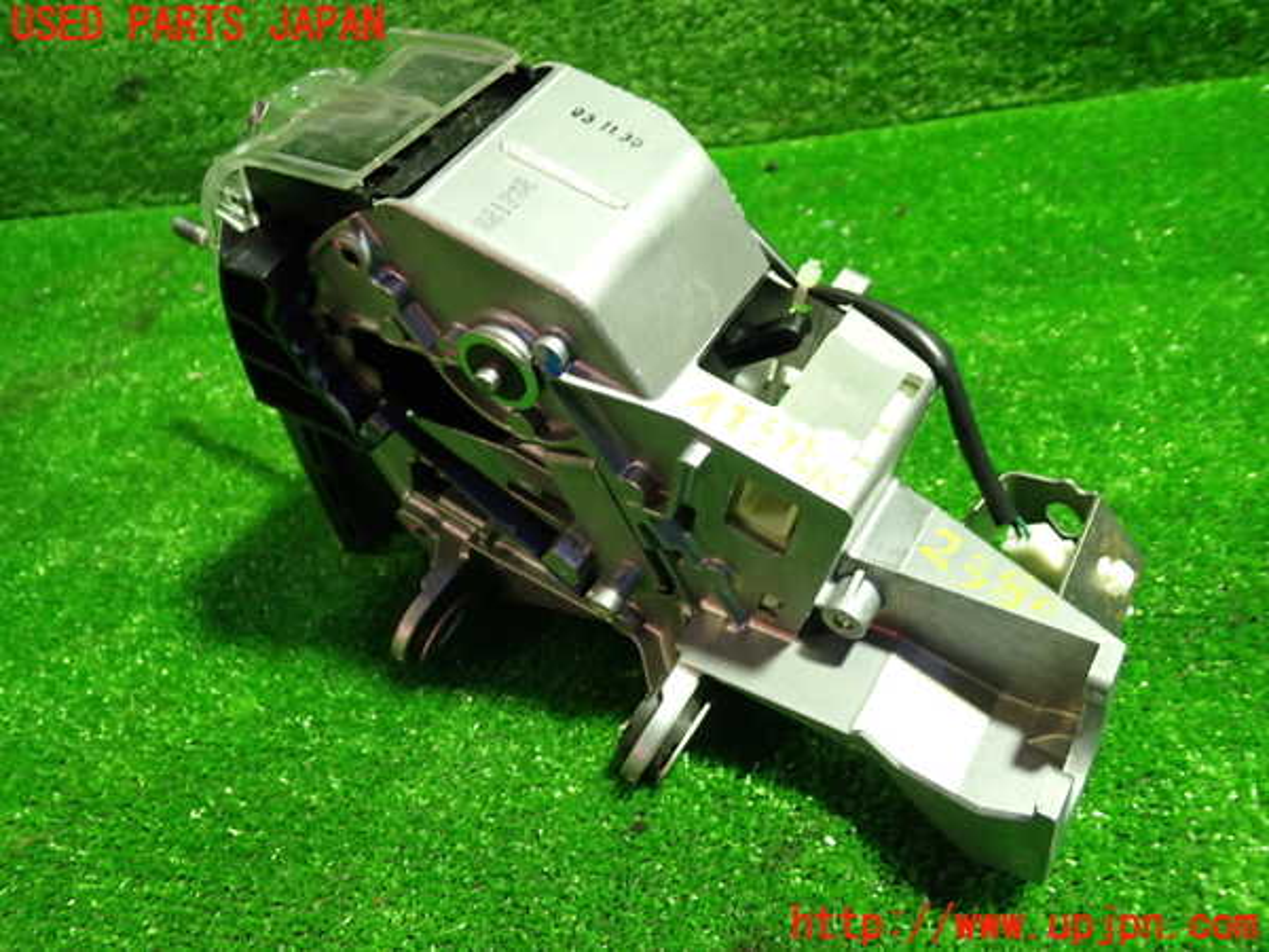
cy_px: 476
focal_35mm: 30
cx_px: 634
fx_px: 1100
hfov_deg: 60.0
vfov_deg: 46.8
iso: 400
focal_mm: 5.4
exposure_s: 1/30
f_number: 2.3
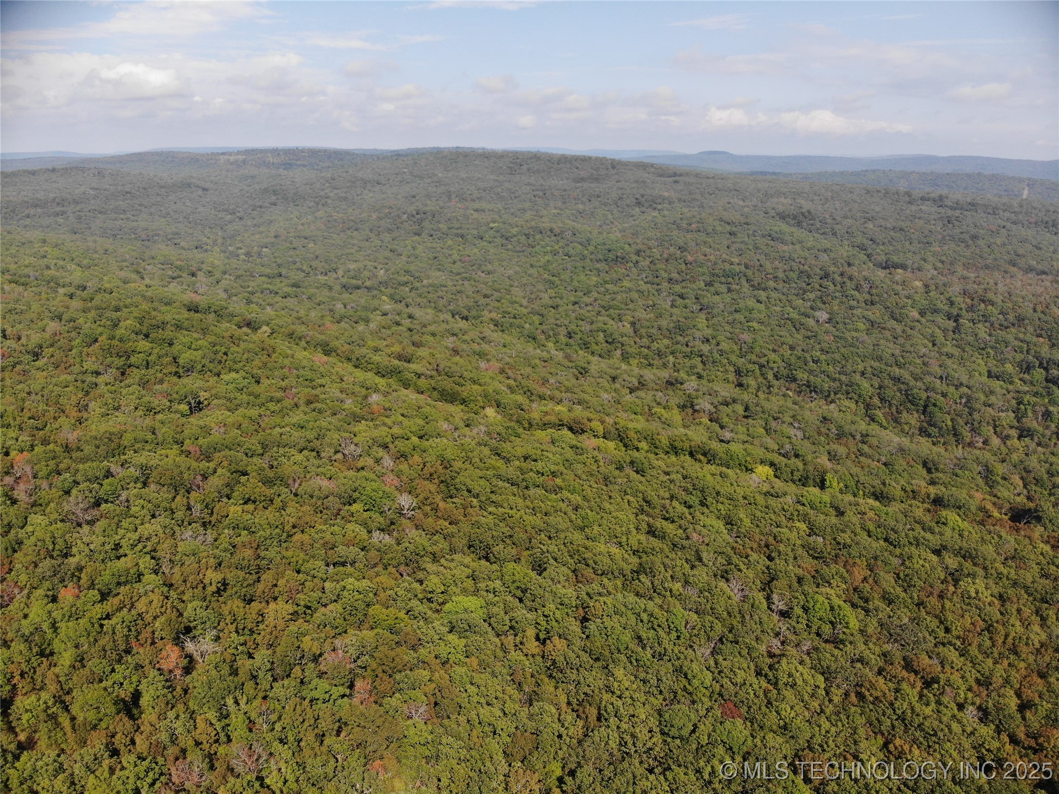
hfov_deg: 71.6
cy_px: 397
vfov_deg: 56.8
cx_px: 530
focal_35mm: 24
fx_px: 734
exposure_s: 1/203
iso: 100
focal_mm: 4.5
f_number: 2.8
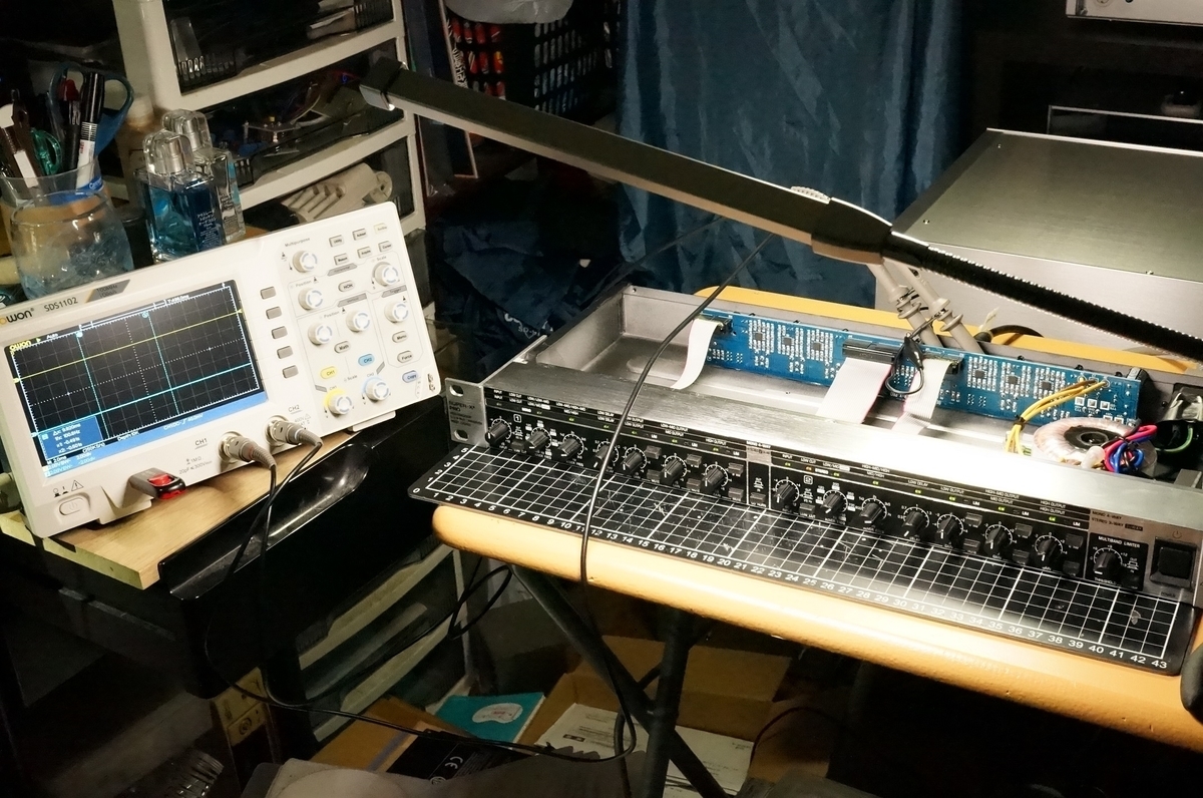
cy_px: 399
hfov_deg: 43.7
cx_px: 602
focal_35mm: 45
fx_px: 1501
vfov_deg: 29.8
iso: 12800
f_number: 13
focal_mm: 30
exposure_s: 1/80
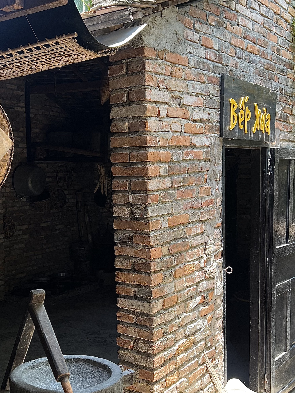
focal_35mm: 45
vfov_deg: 42.0
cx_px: 96
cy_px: 217
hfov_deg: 31.9
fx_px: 511
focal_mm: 5.7
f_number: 1.5
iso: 32
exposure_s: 1/146
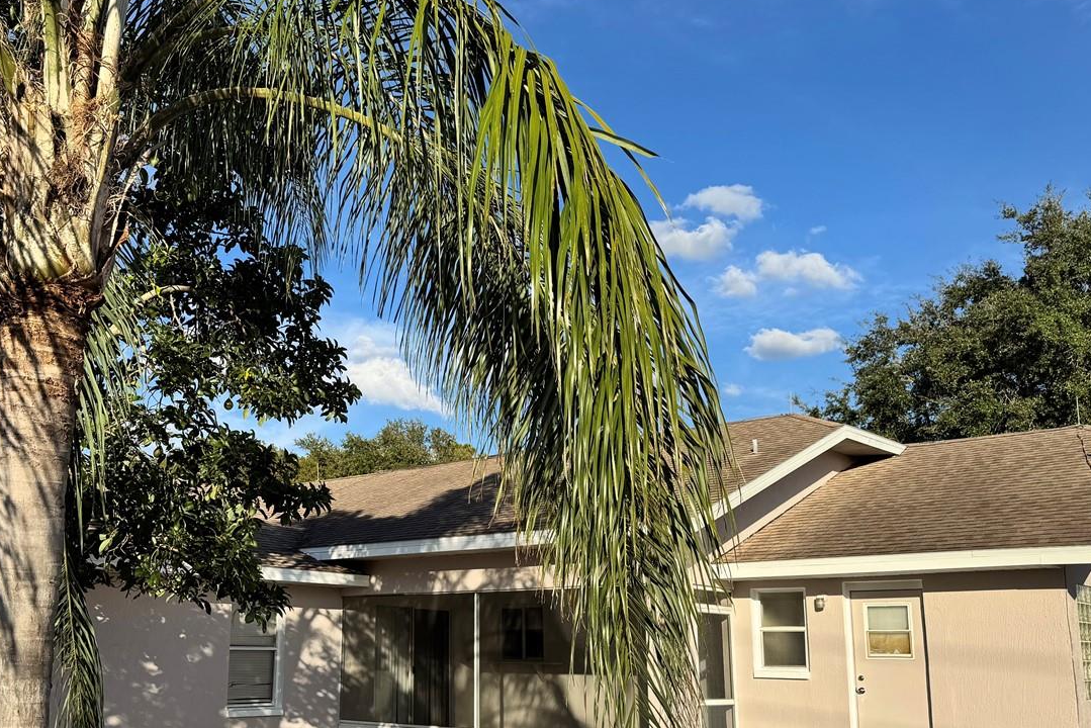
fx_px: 1122
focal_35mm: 37
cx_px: 424
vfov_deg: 35.9
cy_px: 430
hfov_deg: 51.4
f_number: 1.78
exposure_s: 1/3802
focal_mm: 6.76
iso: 80
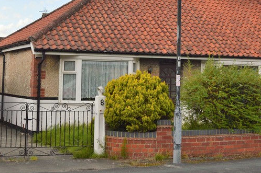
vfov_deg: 18.3
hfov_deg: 27.4
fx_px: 536
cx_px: 124
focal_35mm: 74
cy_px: 45
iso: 400
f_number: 11
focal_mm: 24
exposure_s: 1/400
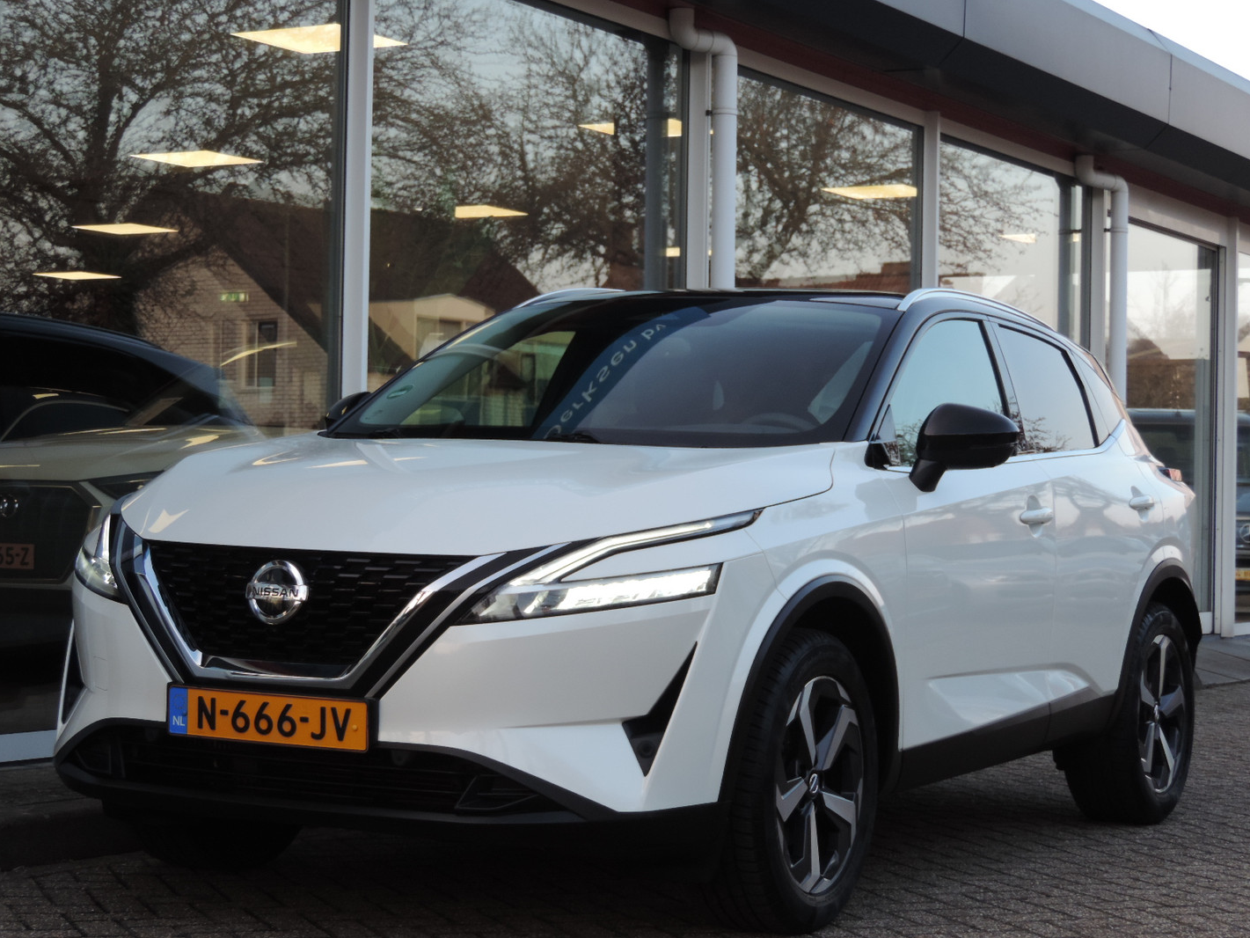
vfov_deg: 19.4
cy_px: 467
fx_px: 2745
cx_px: 621
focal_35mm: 76
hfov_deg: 25.7
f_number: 3.9
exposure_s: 1/100
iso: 140
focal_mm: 13.3
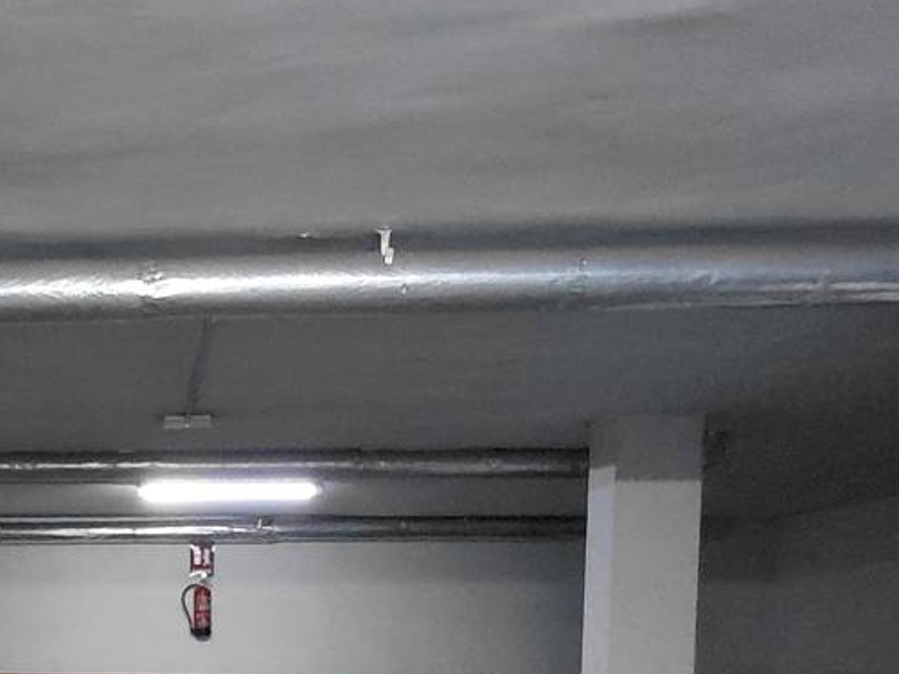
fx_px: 1247
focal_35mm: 48
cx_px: 14
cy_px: 763
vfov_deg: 27.4
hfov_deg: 36.0
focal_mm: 1.64
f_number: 2.2
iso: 500
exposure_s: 1/25
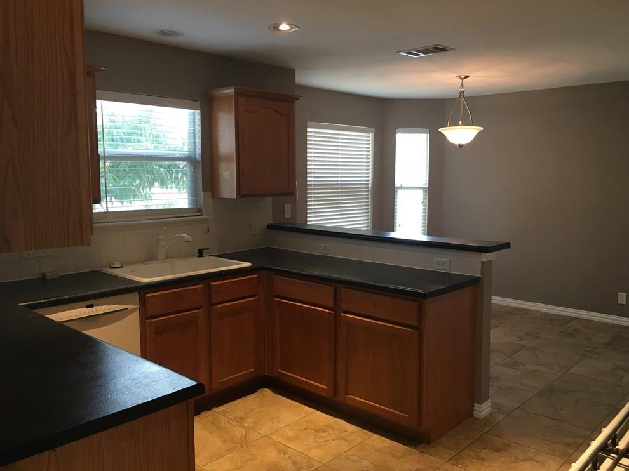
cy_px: 229
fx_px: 545
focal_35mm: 30
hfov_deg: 60.0
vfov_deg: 46.8
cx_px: 315
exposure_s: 1/30
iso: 40
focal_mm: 4.15
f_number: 2.2
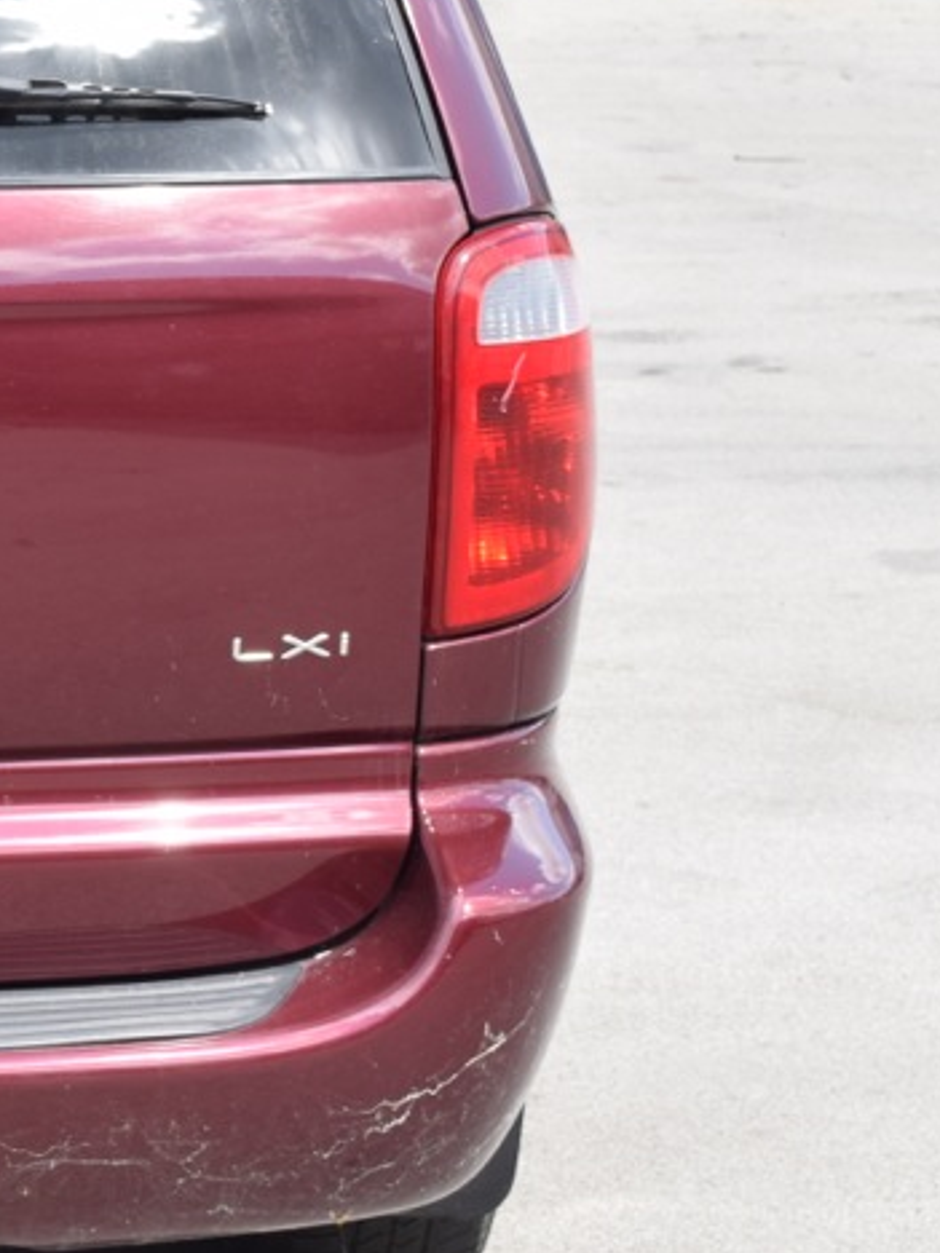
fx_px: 5141
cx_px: -458
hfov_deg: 10.1
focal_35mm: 142
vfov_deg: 13.9
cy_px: 416
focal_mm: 36
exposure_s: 1/125
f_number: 8
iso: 200
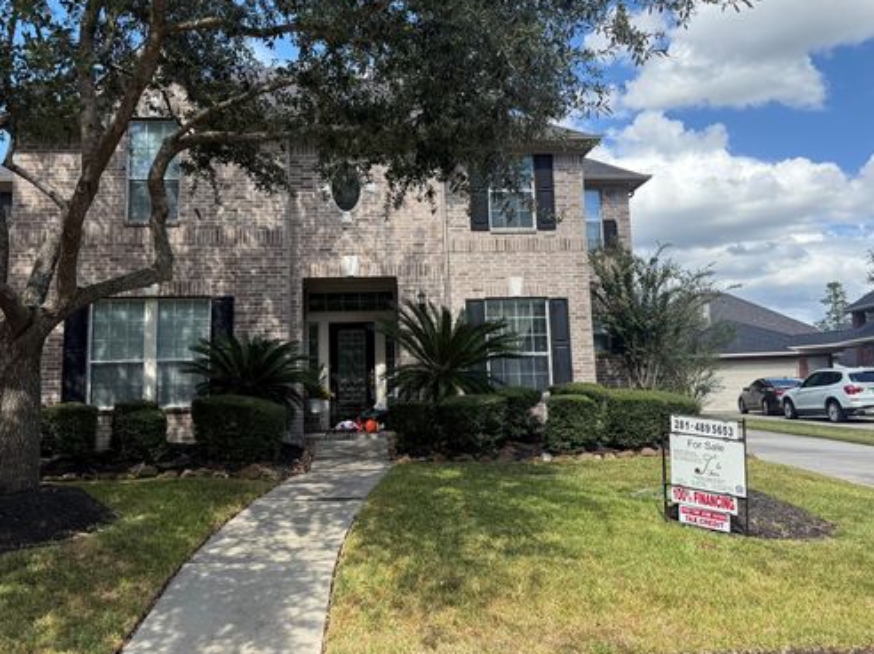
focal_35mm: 29
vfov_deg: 48.1
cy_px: 291
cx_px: 412
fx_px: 731
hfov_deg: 61.7
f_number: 1.78
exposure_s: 1/2299
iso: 100
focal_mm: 6.76
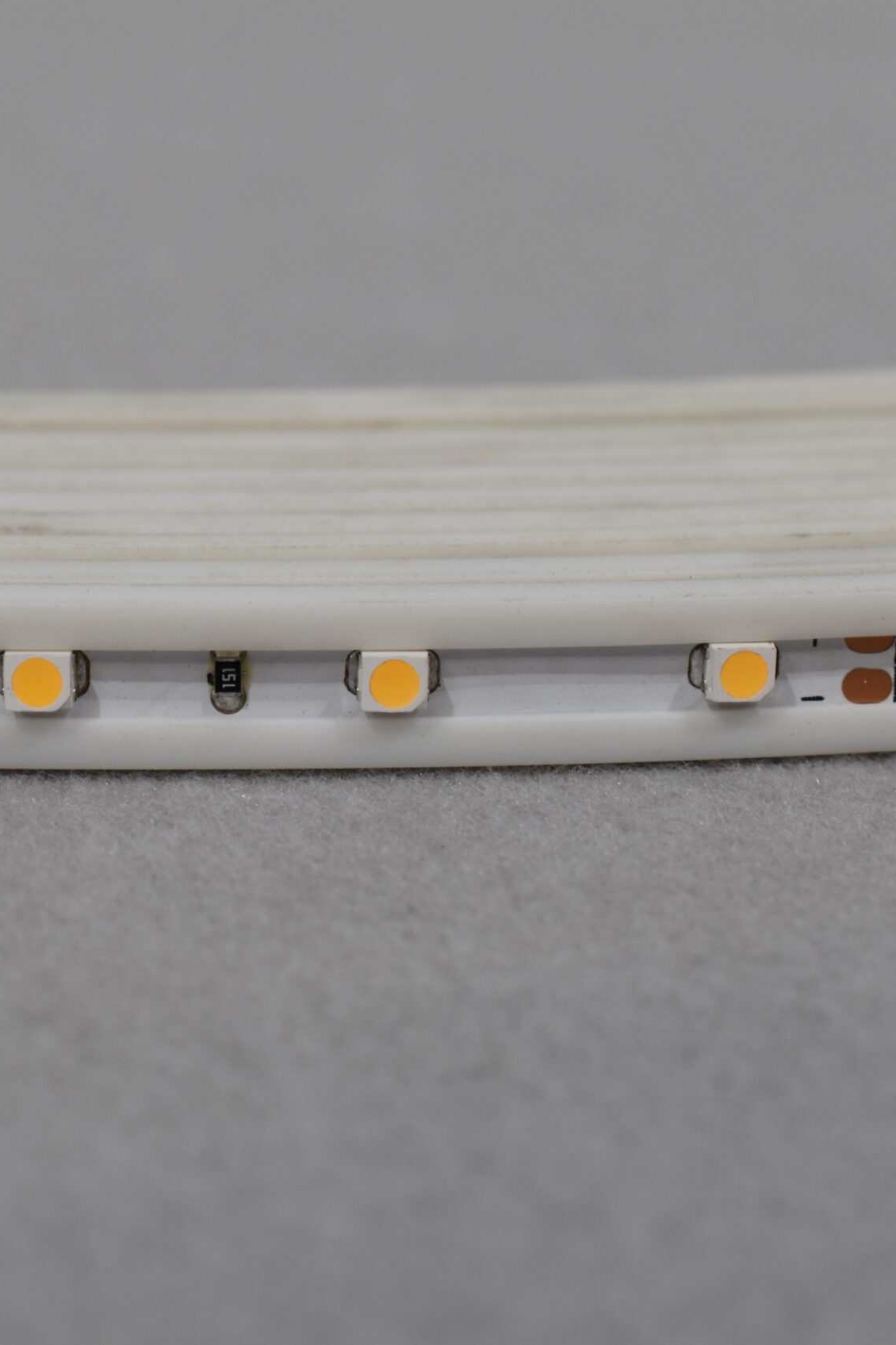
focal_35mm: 77
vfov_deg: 26.3
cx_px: 404
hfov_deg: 17.7
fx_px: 2876
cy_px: 669
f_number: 8
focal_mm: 34
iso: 280
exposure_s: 1/60
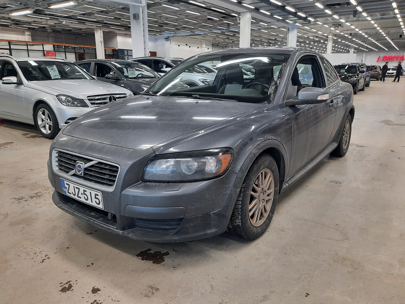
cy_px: 148
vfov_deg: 53.0
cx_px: 201
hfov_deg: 67.3
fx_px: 304
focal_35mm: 26
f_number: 2
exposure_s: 1/50
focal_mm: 4.6
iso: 125
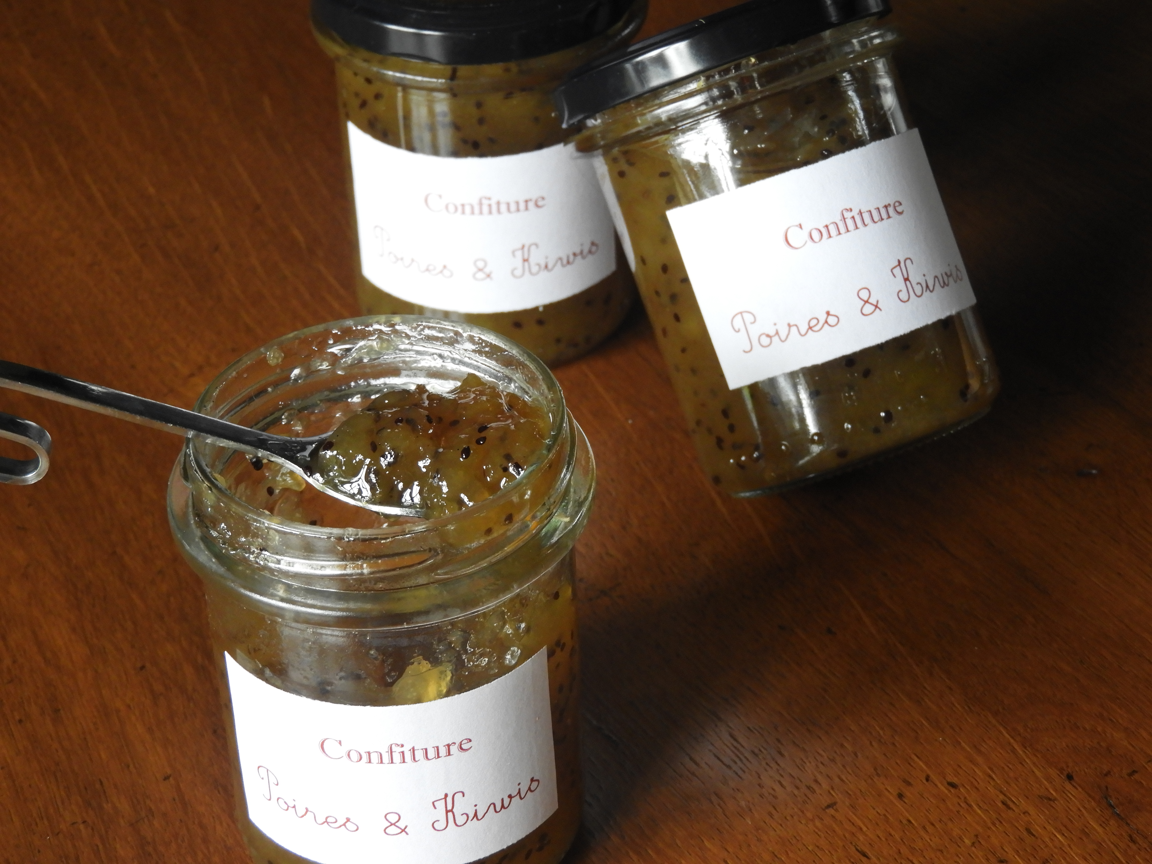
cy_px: 432
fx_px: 3162
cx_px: 576
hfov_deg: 20.7
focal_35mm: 95
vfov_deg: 15.6
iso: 400
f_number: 4.8
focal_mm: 17
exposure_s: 1/30
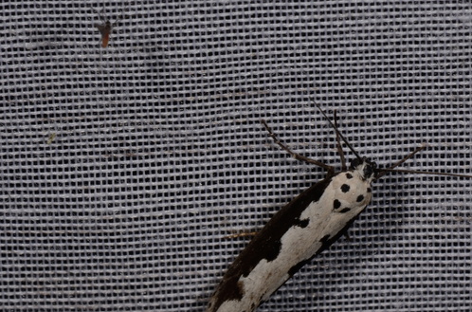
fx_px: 2651
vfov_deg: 6.7
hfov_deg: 10.2
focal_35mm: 203
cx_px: 307
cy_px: 229
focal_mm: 85
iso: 100
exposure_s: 1/60
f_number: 32
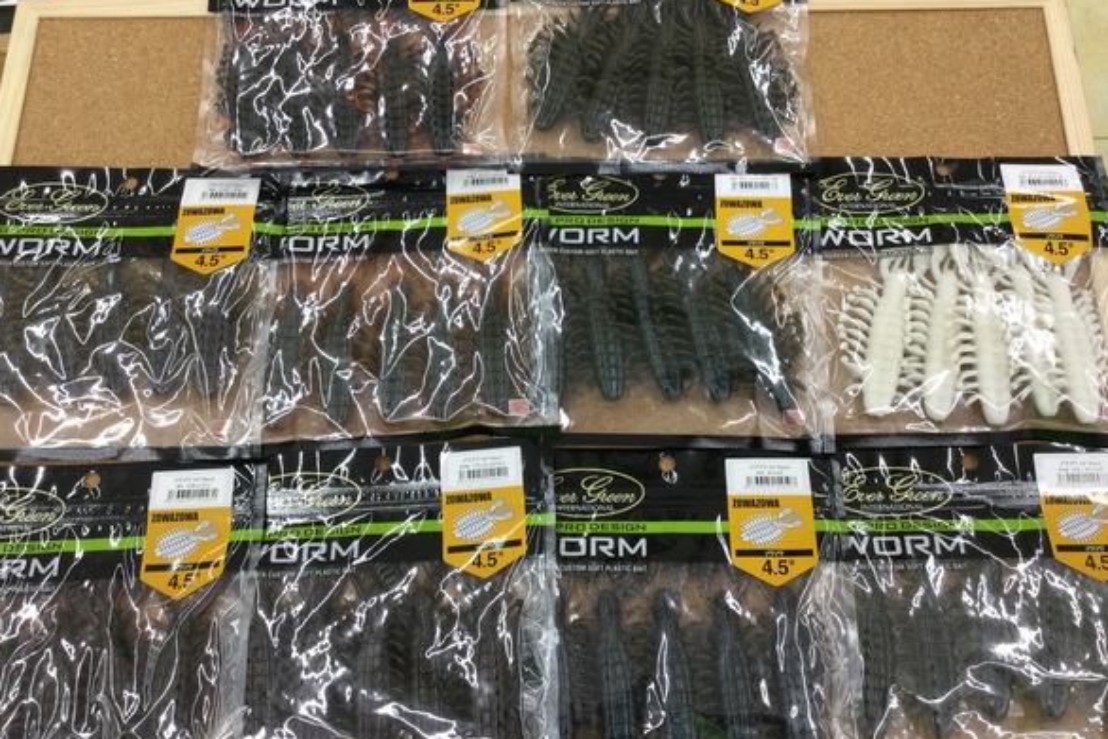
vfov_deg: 40.0
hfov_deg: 57.2
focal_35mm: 33
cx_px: 563
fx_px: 1016
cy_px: 357
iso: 32
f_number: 2.4
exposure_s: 1/30
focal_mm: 3.3
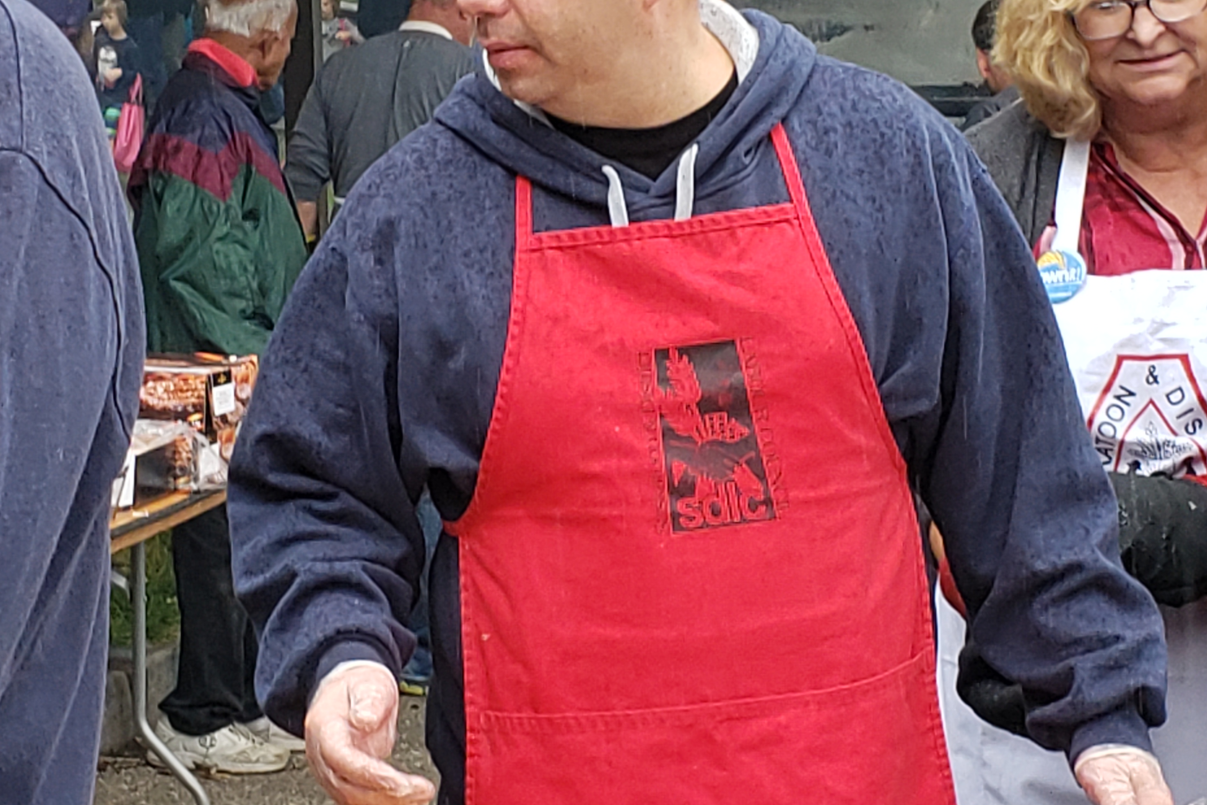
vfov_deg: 35.8
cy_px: 305
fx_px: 1240
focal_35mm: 37
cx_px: 609
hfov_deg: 51.9
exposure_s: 1/227
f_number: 2.4
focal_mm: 4.3
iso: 50
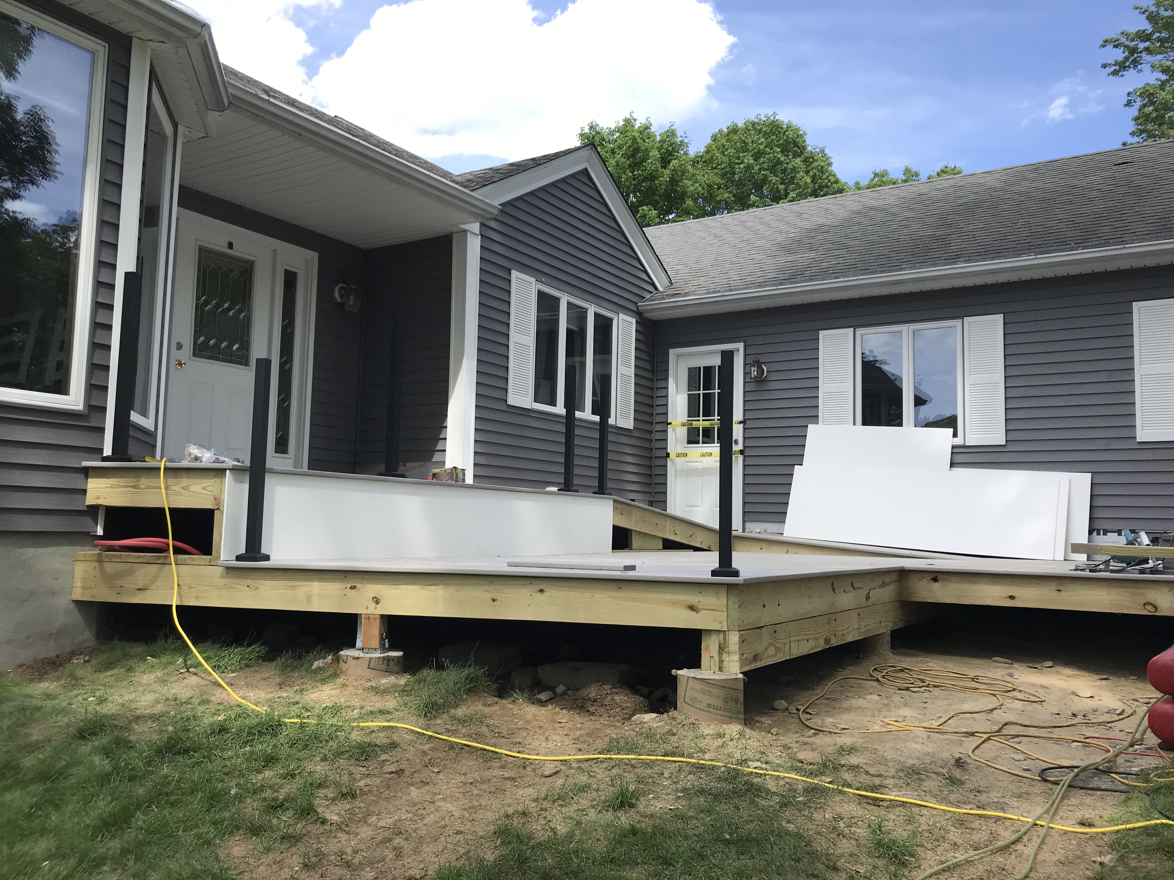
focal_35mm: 28
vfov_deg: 49.7
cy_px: 440
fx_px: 950
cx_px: 587
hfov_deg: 63.4
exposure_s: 1/939
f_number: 1.8
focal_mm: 3.99
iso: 20
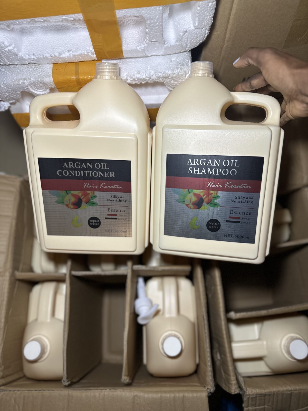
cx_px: 154
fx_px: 285
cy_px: 206
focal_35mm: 24
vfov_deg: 71.6
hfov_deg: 56.8
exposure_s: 1/114
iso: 250
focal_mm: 6.86
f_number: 1.78
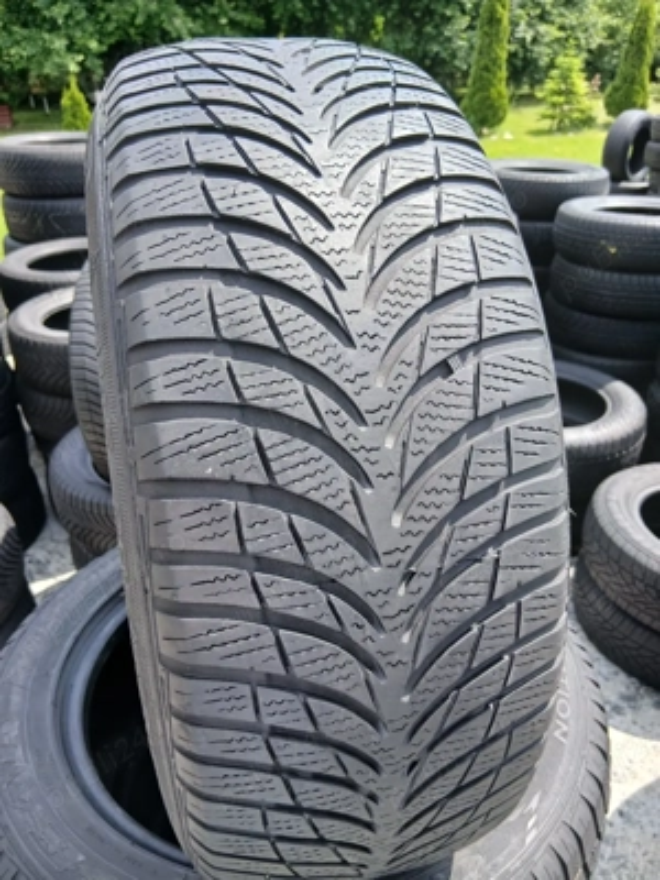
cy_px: 440
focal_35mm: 26
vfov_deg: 67.3
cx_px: 330
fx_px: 661
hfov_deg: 53.1
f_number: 1.8
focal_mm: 3.98
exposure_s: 1/118
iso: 20
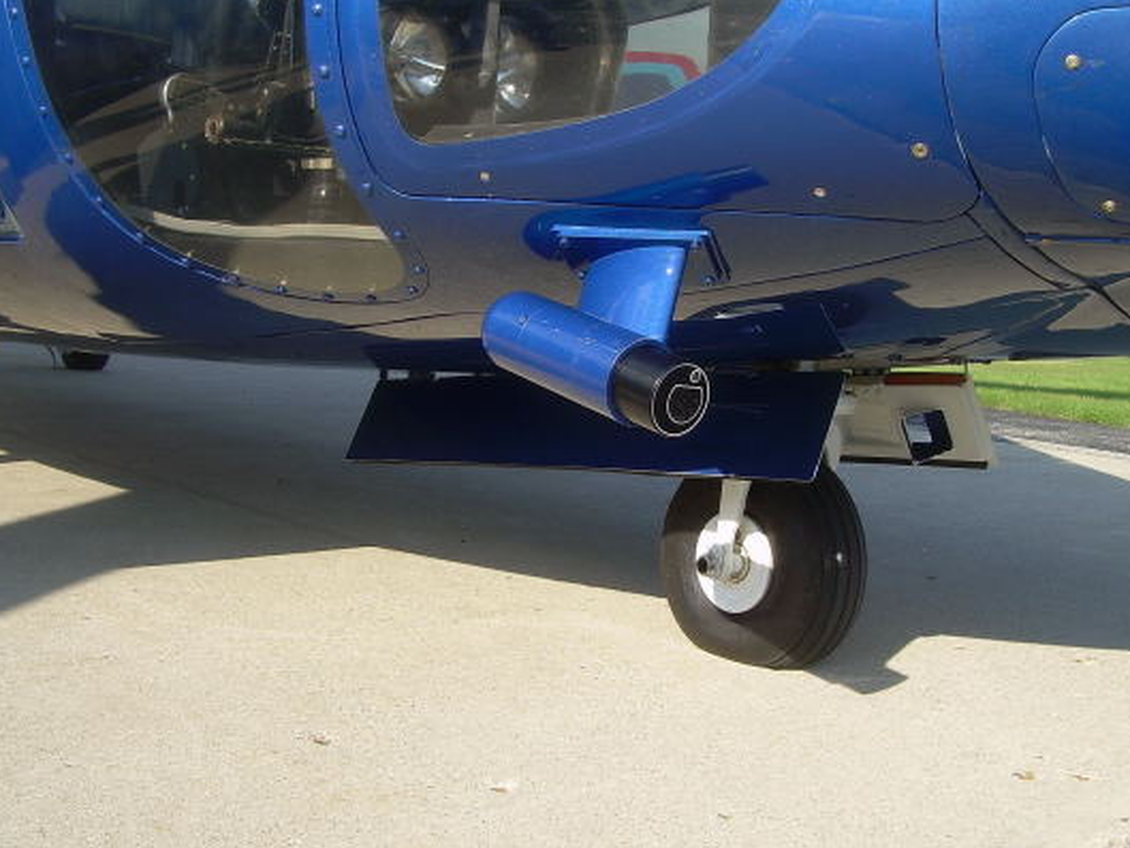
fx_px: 1502
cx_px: 632
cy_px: 372
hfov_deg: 41.2
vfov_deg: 31.5
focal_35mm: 46
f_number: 4.6
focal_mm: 6.3
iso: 50
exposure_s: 1/250
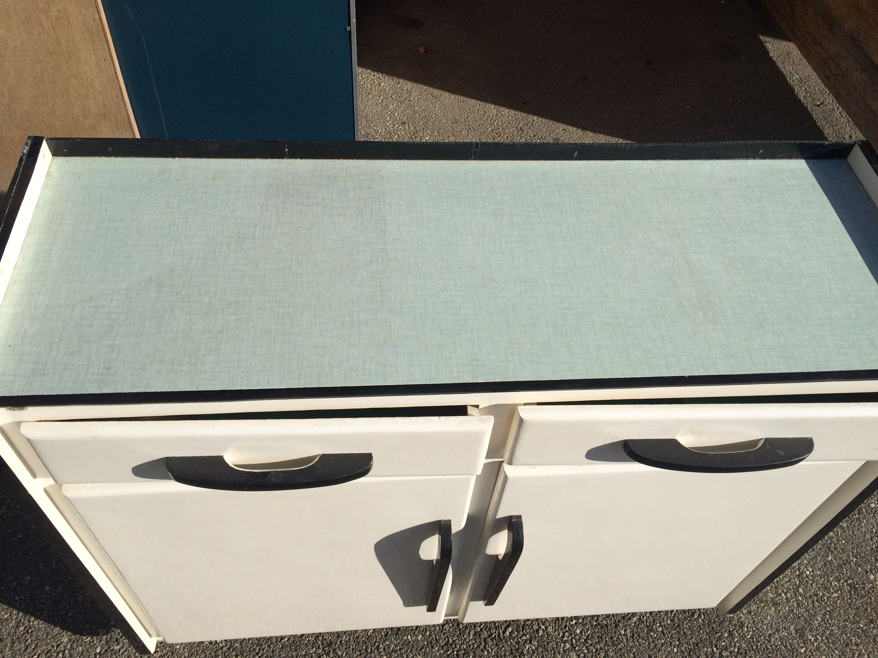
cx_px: 439
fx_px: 736
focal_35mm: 29
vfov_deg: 48.2
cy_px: 329
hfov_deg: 61.7
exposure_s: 1/3731
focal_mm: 4.15
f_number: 2.2
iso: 32
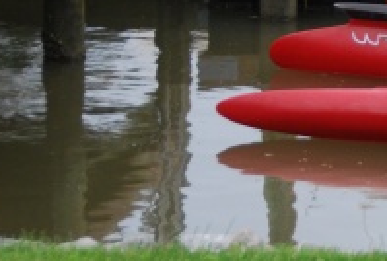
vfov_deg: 4.1
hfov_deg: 6.0
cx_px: 718
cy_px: 78
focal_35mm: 337
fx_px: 3634
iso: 360
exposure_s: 1/125
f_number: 5
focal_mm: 56
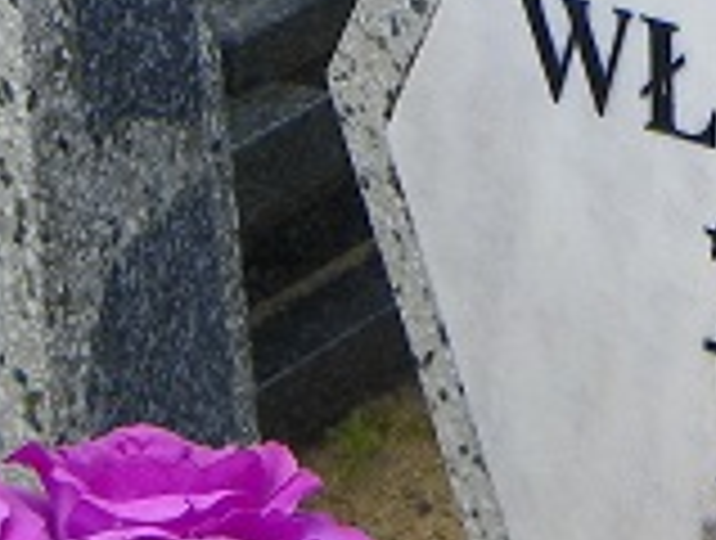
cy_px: 369
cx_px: 977
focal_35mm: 273
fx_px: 5660
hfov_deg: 7.2
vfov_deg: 5.5
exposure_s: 1/200
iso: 64
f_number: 4.5
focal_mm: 12.1
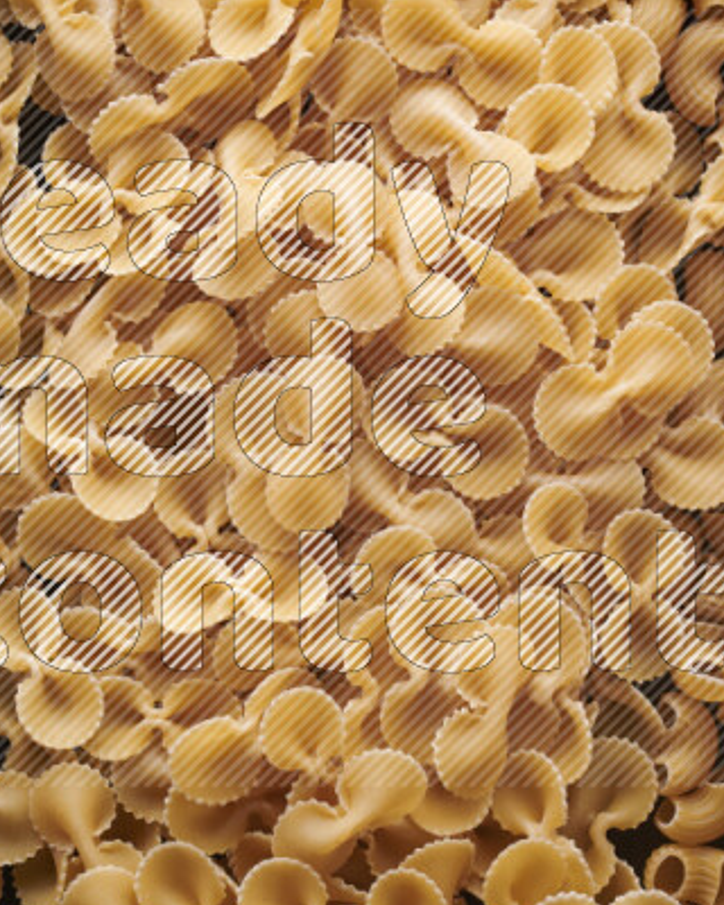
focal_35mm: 94
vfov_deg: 20.4
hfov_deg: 16.4
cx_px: 317
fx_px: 2518
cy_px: 398
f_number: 8
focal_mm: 50
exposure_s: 1/100
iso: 160
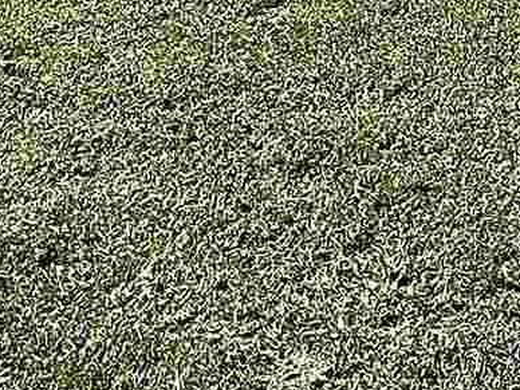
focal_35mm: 103
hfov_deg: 16.9
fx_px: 1547
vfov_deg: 12.2
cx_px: 830
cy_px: -472
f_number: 2.2
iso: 50
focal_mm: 2.2
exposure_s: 1/1429
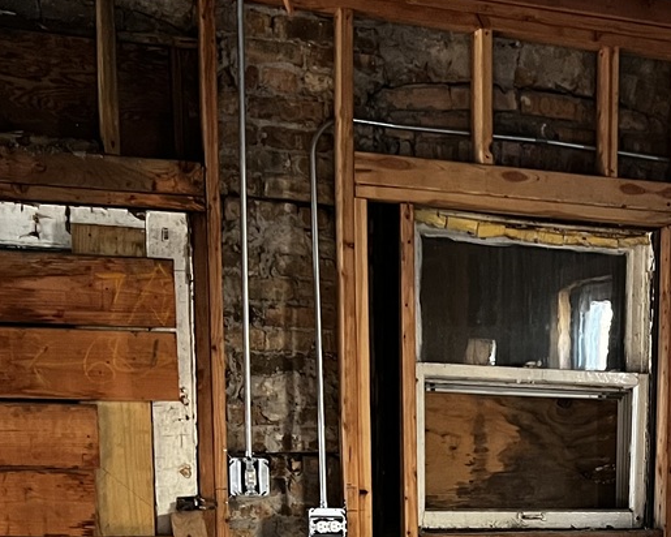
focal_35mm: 71
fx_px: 1410
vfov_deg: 20.3
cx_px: 667
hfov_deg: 25.5
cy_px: 626
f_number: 1.5
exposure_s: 1/47
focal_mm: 5.7
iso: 500
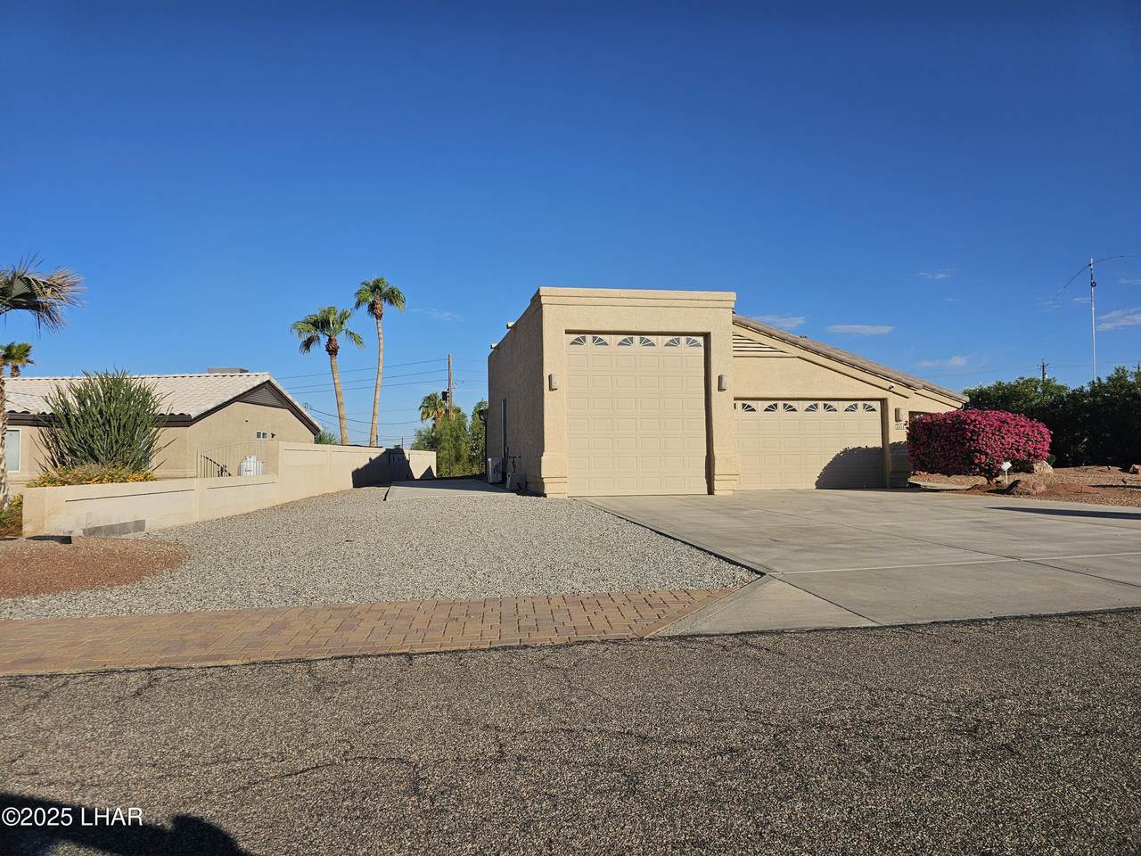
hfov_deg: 73.9
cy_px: 428
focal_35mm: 23
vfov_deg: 58.9
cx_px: 570
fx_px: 758
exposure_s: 1/1794
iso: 12
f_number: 1.7
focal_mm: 6.3
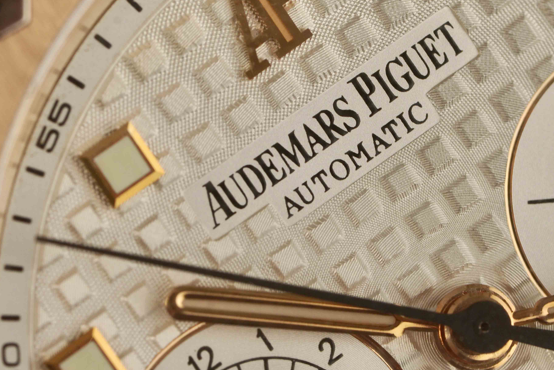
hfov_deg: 9.2
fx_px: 3447
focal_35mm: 224
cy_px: 168
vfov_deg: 6.1
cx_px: 414
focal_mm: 90
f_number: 8
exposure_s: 1/250
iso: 200
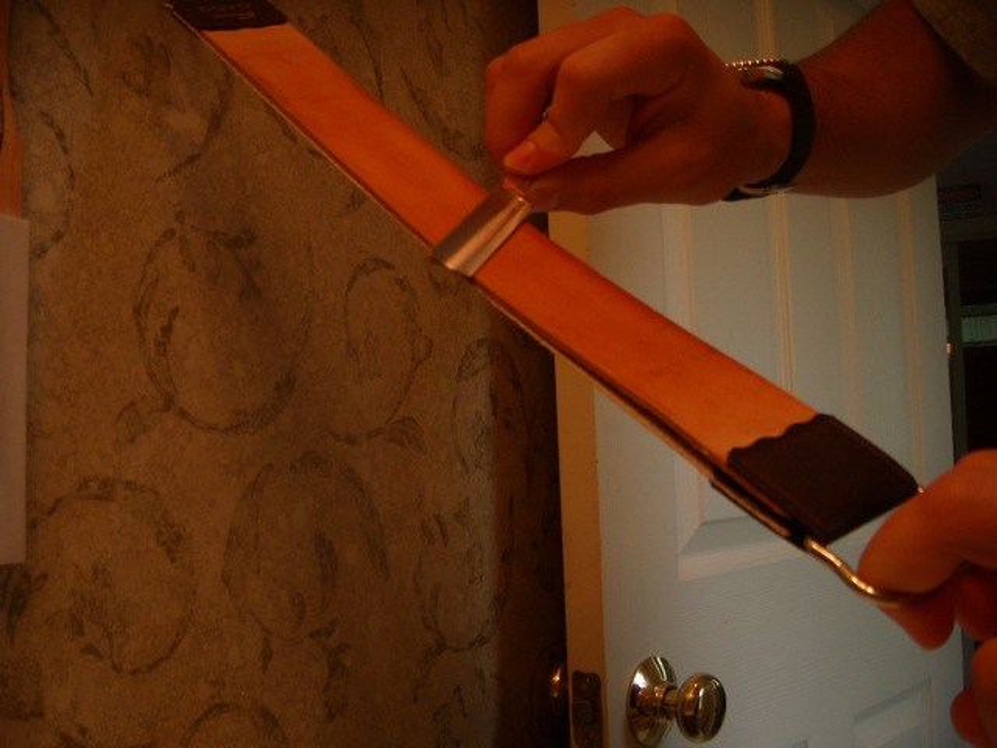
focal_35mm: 38
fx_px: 1094
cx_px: 498
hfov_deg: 49.0
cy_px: 374
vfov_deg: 37.7
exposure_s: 1/52.9
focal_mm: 6.4
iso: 64
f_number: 3.5
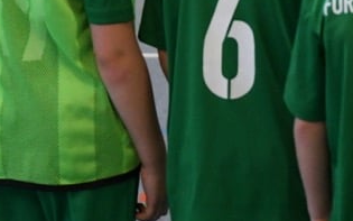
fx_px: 1751
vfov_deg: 6.9
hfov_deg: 11.5
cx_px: 272
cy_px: -254
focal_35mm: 182
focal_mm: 44
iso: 5000
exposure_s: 1/800
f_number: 2.8
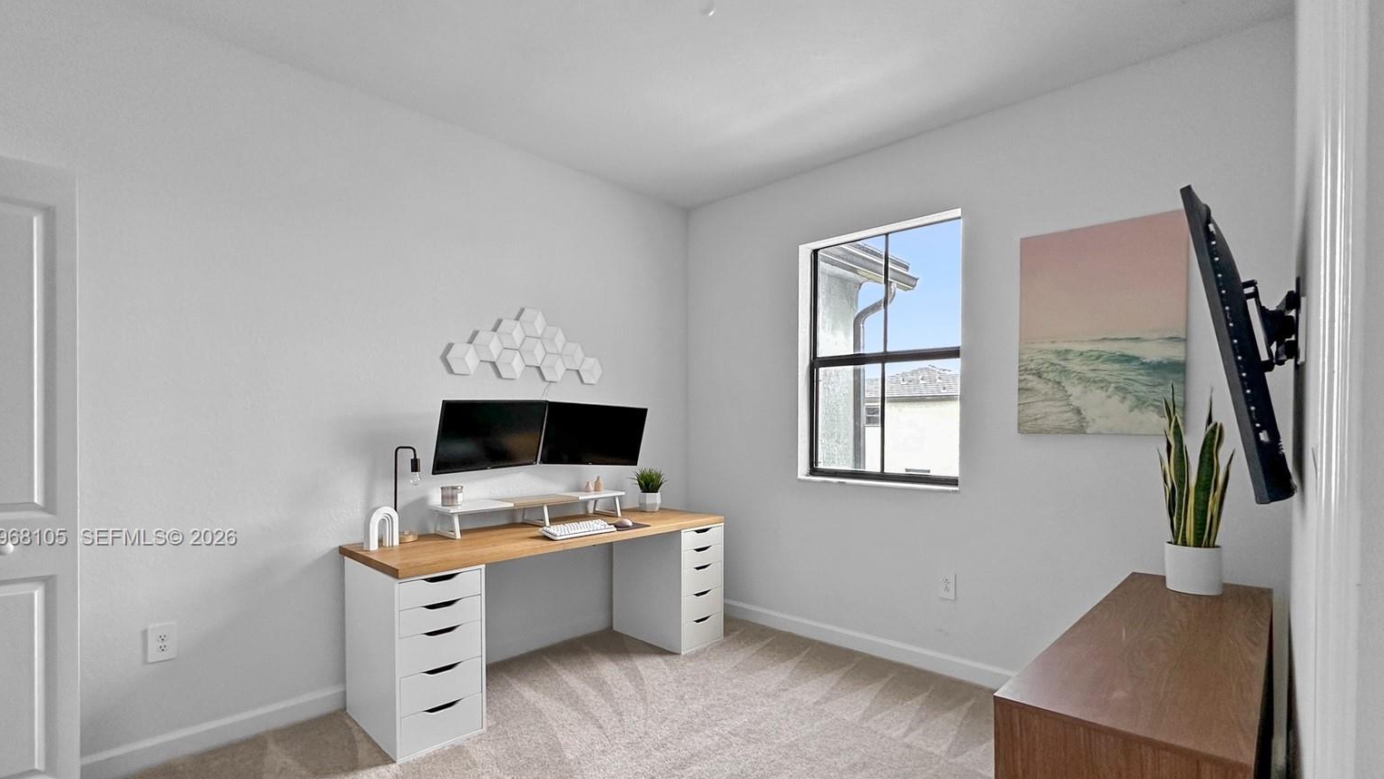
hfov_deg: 99.4
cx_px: 680
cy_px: 538
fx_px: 587
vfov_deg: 64.8
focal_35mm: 16
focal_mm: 2.22
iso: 160
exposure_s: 1/100
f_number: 2.2
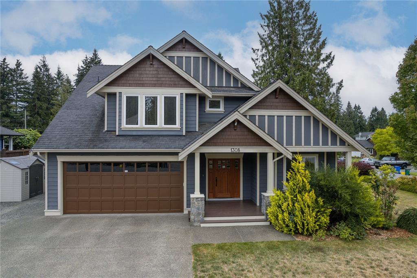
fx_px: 255
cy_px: 139
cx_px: 208
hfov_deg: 78.6
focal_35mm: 22
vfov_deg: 57.1
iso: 100
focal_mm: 8.38
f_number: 2.8
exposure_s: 1/640
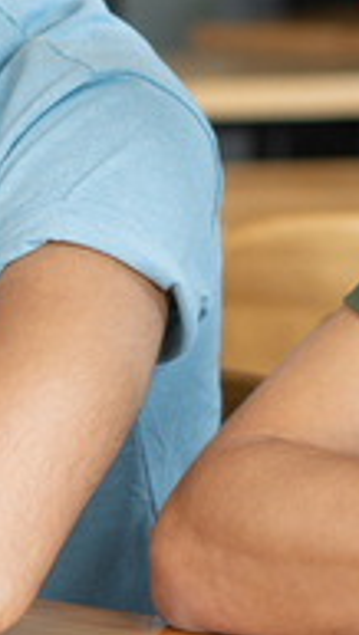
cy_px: 148
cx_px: -168
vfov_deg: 9.6
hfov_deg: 5.4
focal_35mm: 224
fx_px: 3779
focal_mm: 55
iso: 250
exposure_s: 1/200
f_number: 2.5
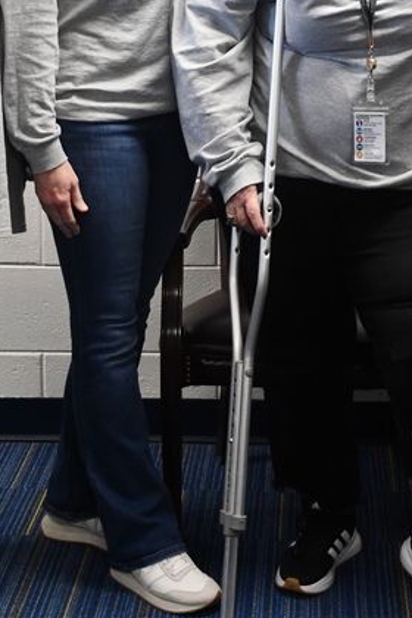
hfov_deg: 14.4
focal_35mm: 95
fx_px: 1631
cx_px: 245
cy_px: -26
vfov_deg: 20.6
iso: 1600
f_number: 3.8
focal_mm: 26
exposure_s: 1/125
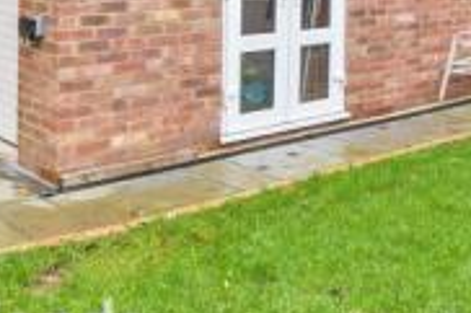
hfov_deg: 35.1
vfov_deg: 23.0
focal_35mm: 54
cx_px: 410
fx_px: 706
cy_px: -58
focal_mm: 10
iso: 320
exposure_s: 1/125
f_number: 8
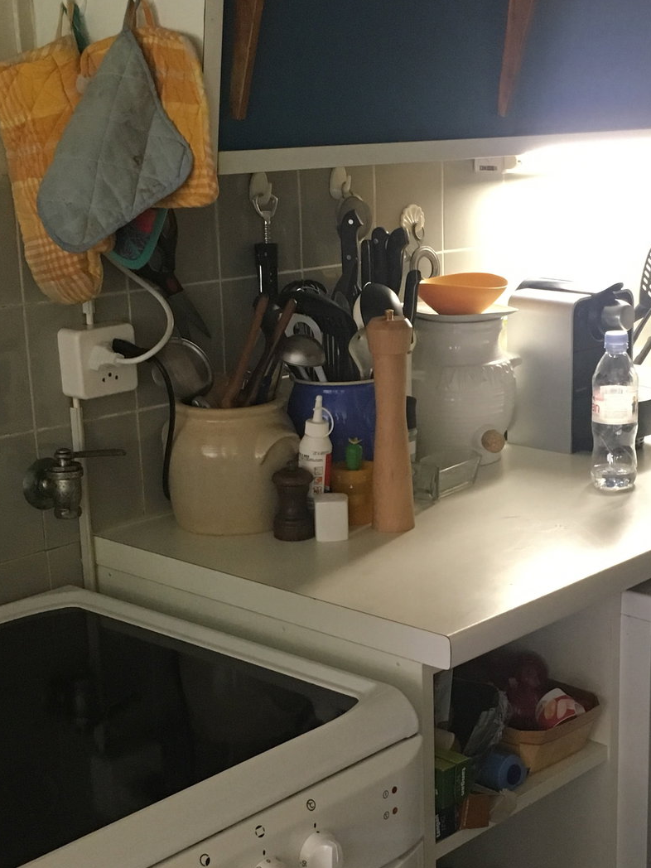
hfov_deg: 24.6
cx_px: 468
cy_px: 502
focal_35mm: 59
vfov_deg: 32.6
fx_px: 1479
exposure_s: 1/33
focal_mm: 4.15
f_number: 2.2
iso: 200
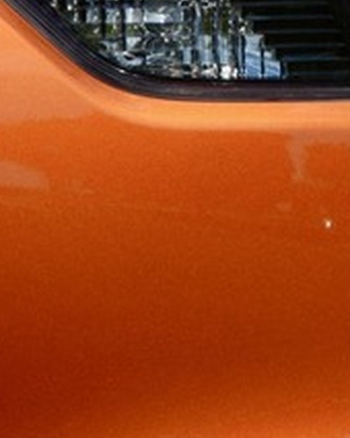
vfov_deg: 3.7
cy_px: 208
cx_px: 317
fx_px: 6717
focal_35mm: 518
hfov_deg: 3.0
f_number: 11
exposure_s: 1/2000
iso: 800
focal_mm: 130
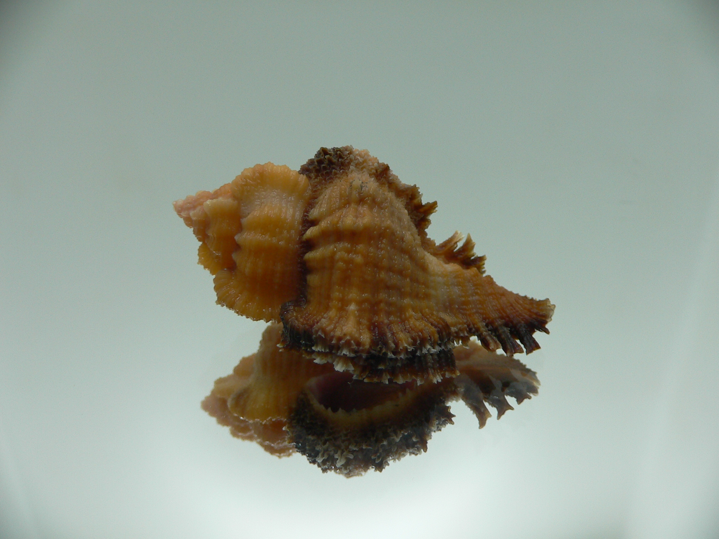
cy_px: 270
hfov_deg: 52.6
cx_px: 360
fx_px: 727
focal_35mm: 35
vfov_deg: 40.7
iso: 80
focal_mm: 4.6
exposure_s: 1/80
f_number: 2.8
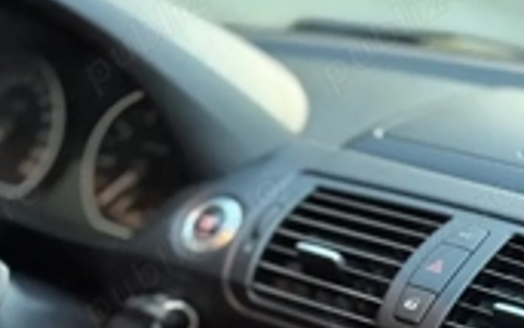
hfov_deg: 17.5
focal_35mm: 119
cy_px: 527
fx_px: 1700
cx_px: 242
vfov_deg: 10.5
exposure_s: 1/26
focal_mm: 6.76
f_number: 1.78
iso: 800
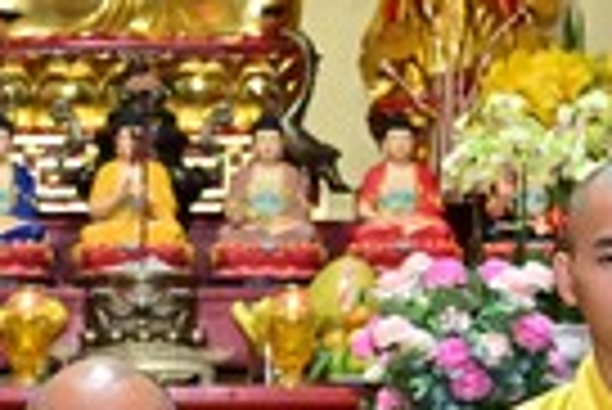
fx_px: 2842
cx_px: 112
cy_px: 487
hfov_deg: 12.2
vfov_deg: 8.2
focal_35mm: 167
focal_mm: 35
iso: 3200
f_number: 4.5
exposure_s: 1/100
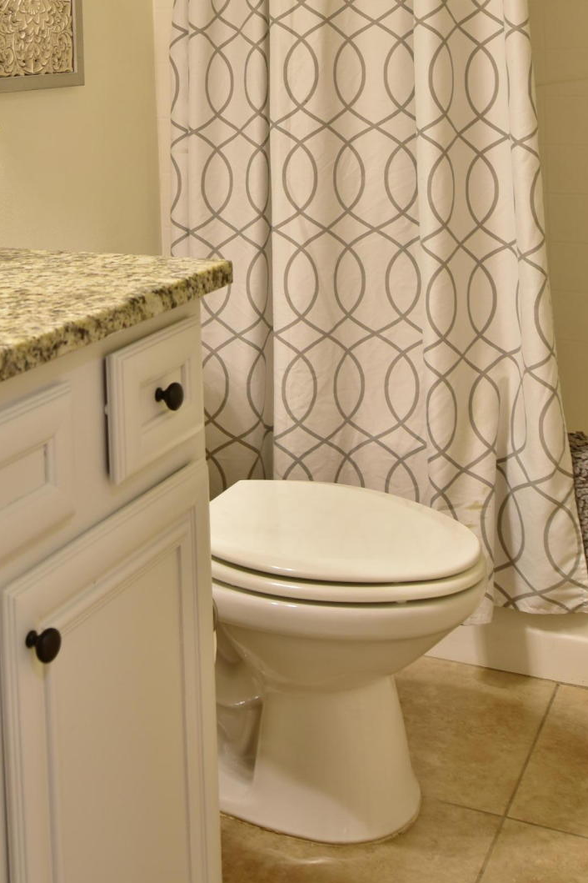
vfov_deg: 36.2
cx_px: 154
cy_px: 67
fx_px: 1249
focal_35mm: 51
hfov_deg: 26.2
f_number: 4.5
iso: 200
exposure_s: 1/2.5
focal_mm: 18
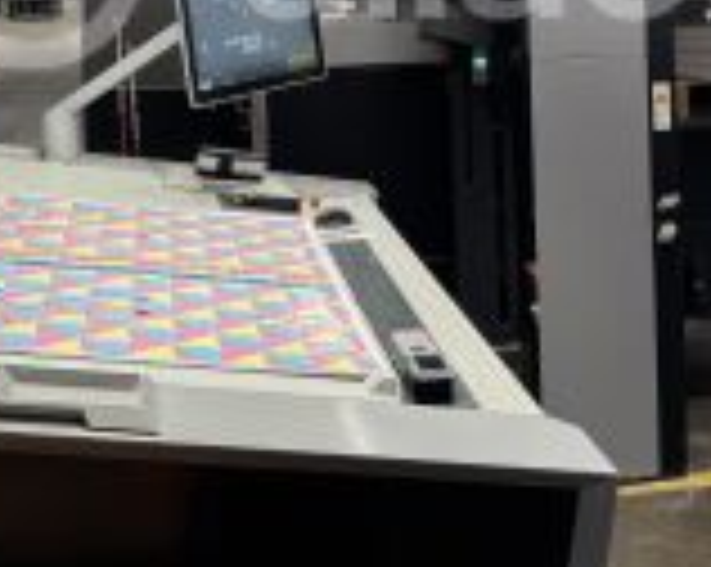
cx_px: 364
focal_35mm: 57
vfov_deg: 24.9
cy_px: -50
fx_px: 1198
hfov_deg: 33.1
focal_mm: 6.76
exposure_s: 1/83
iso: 100
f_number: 1.78
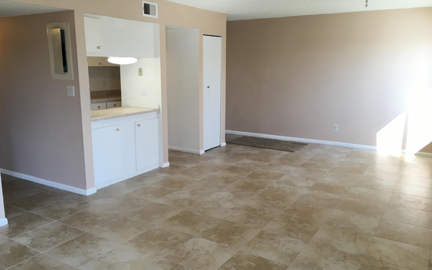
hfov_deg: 61.2
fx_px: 365
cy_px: 137
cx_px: 215
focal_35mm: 31
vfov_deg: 40.6
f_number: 2.2
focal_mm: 4.15
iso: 25
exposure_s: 1/30
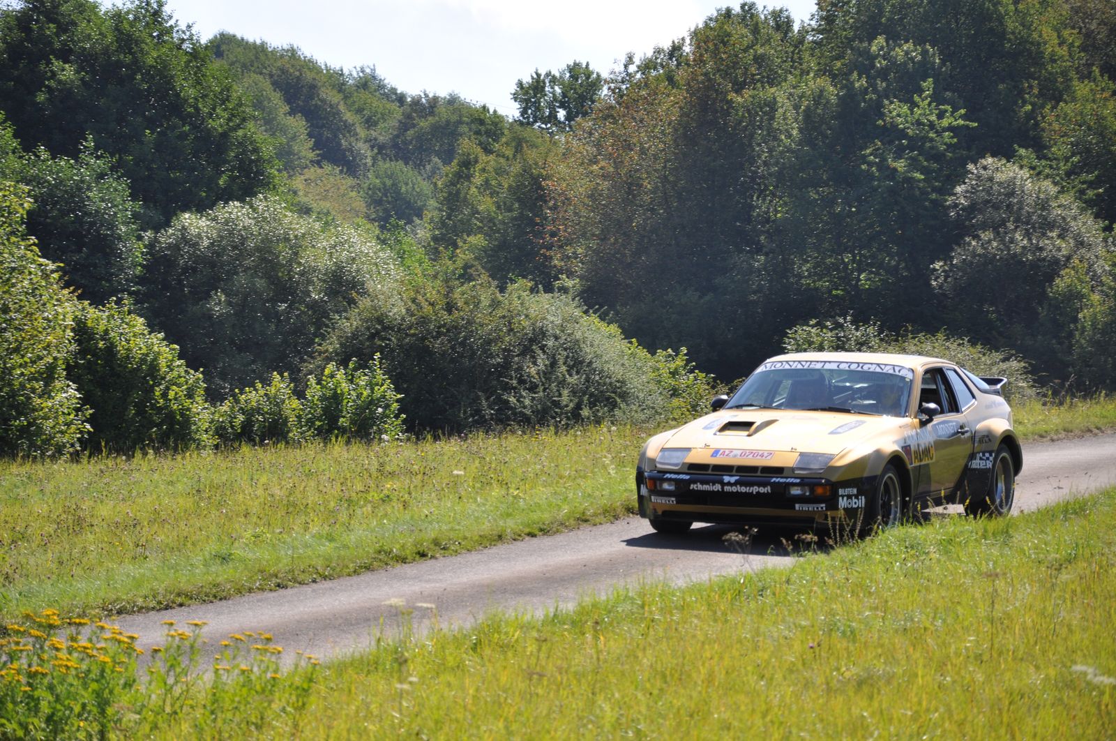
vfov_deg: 8.7
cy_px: 370
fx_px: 4876
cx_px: 558
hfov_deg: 13.1
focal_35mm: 158
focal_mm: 105
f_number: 6.3
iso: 200
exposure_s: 1/640
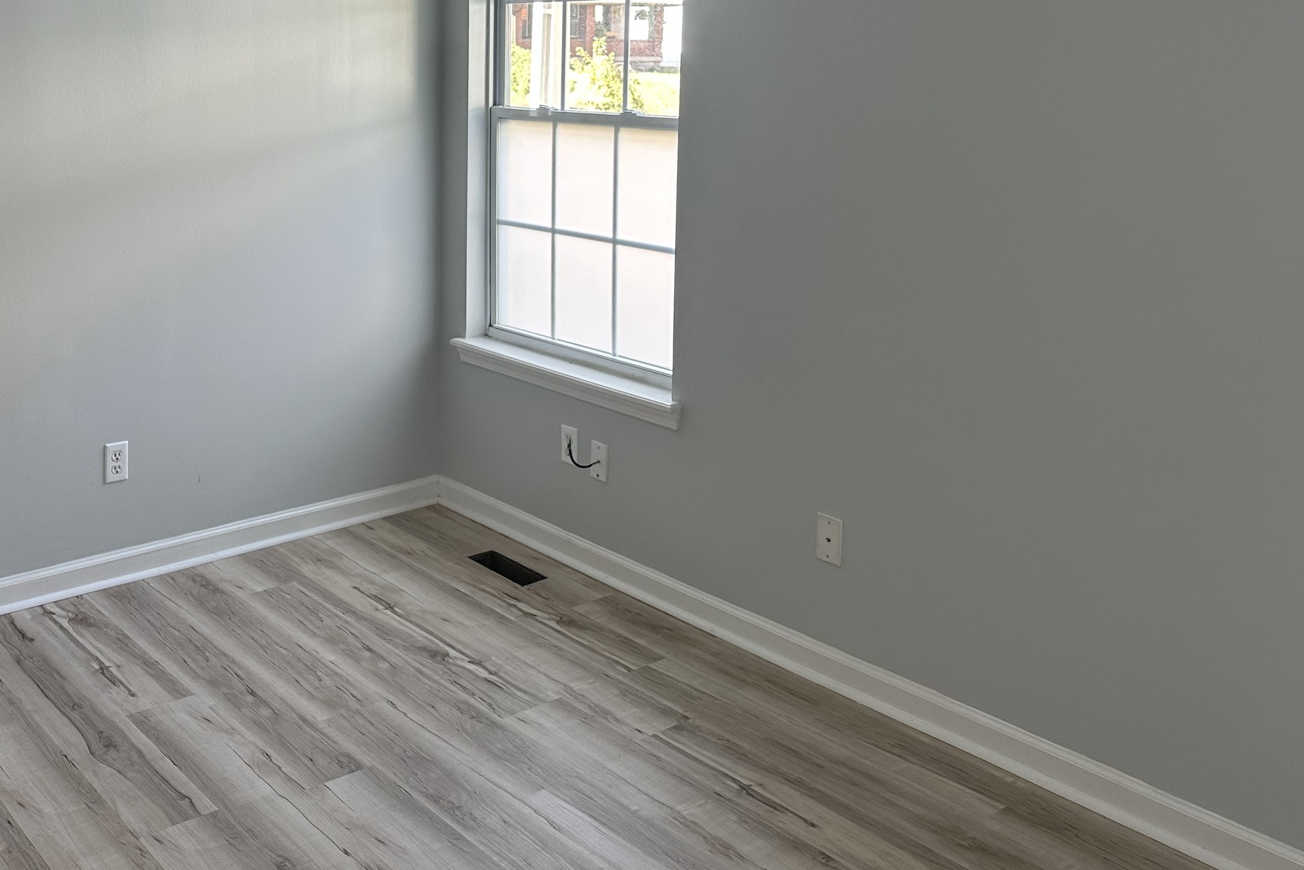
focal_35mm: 37
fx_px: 1340
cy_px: 181
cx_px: 364
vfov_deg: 34.9
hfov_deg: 50.2
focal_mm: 6.86
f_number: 1.78
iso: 125
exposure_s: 1/121
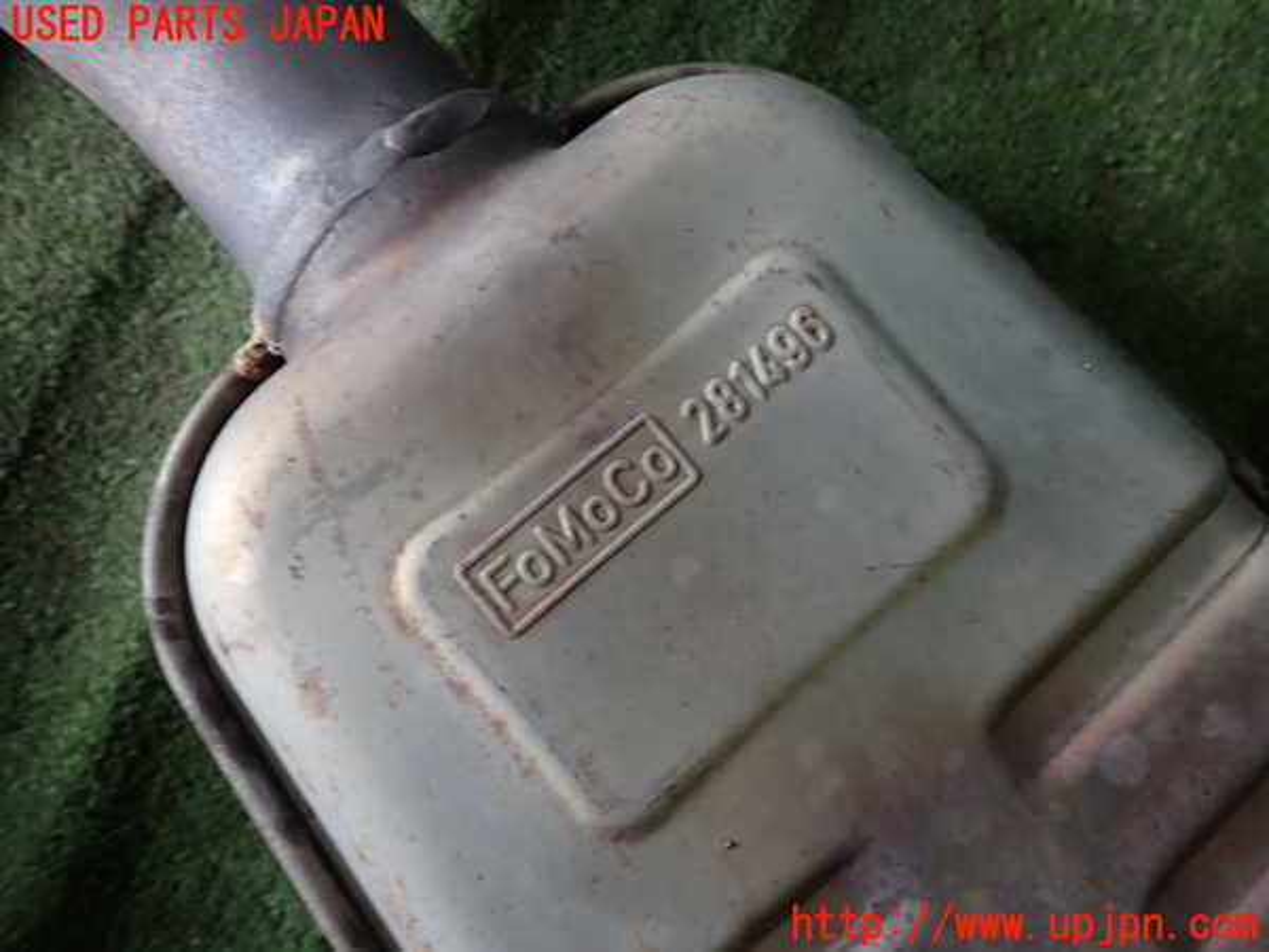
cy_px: 476
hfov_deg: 60.0
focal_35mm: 30
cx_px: 634
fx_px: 1100
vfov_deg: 46.8
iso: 125
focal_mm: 5.4
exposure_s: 1/60
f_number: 2.3
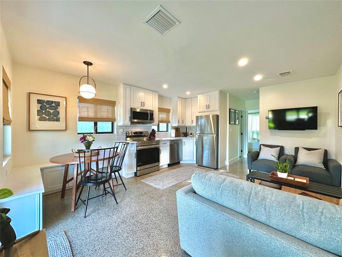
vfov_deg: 85.7
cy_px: 128
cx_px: 171
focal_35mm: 14
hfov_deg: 102.1
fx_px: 138
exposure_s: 1/120
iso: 200
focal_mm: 2.22
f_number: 2.2
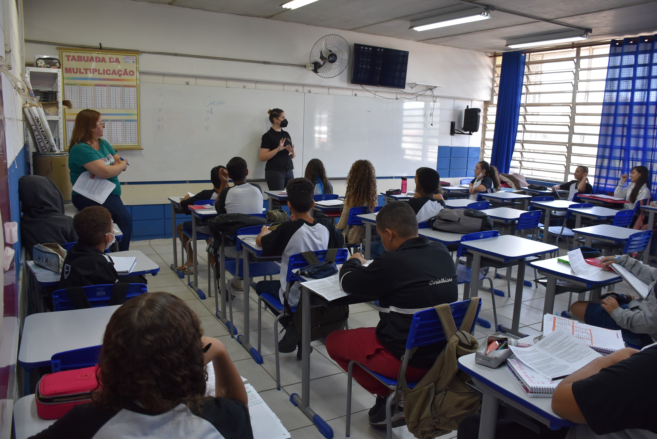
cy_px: 220
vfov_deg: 48.0
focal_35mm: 27
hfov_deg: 67.3
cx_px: 328
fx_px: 493
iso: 400
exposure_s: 1/80
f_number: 4.5
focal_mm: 18
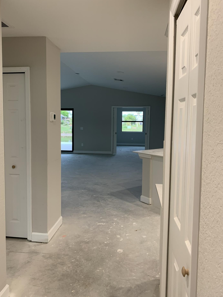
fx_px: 240
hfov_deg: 49.7
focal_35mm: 28
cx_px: 103
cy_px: 140
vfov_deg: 63.4
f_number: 1.8
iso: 64
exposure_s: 1/60
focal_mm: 4.25
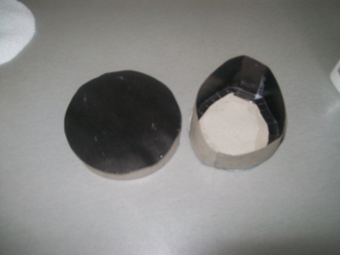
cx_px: 170
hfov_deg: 51.3
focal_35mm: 36
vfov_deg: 39.7
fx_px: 354
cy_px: 128
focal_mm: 6
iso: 80
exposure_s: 1/30
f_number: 2.7
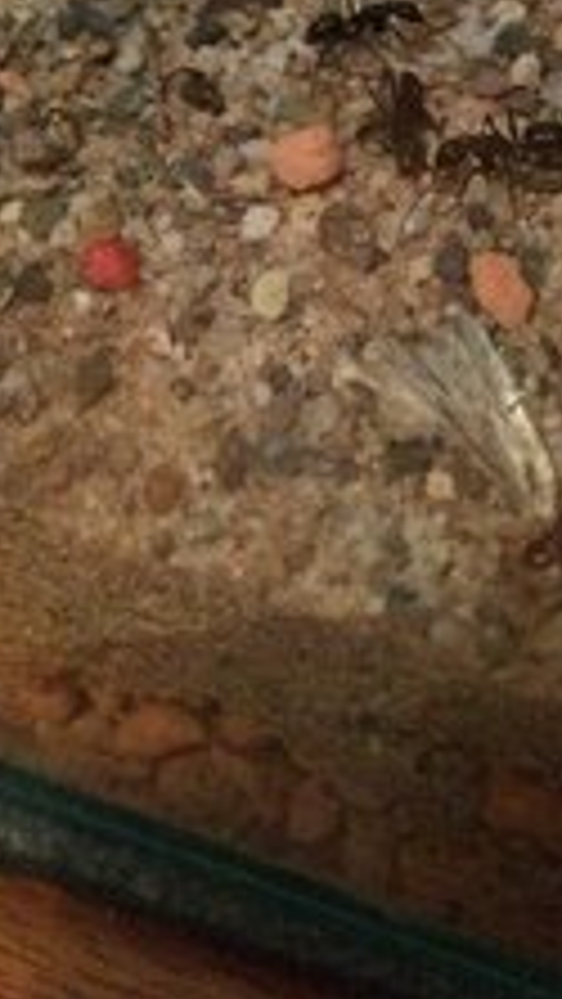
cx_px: 526
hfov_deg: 20.6
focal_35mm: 57
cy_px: 108
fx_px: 1509
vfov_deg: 34.6
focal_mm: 4.15
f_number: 2.2
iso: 1000
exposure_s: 1/17
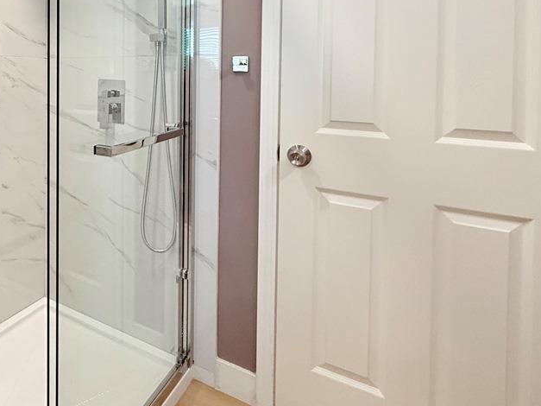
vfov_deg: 48.3
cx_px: 81
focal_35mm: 27
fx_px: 422
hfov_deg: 58.3
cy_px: 79
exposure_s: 1/120
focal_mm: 2.22
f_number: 2.2
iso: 200
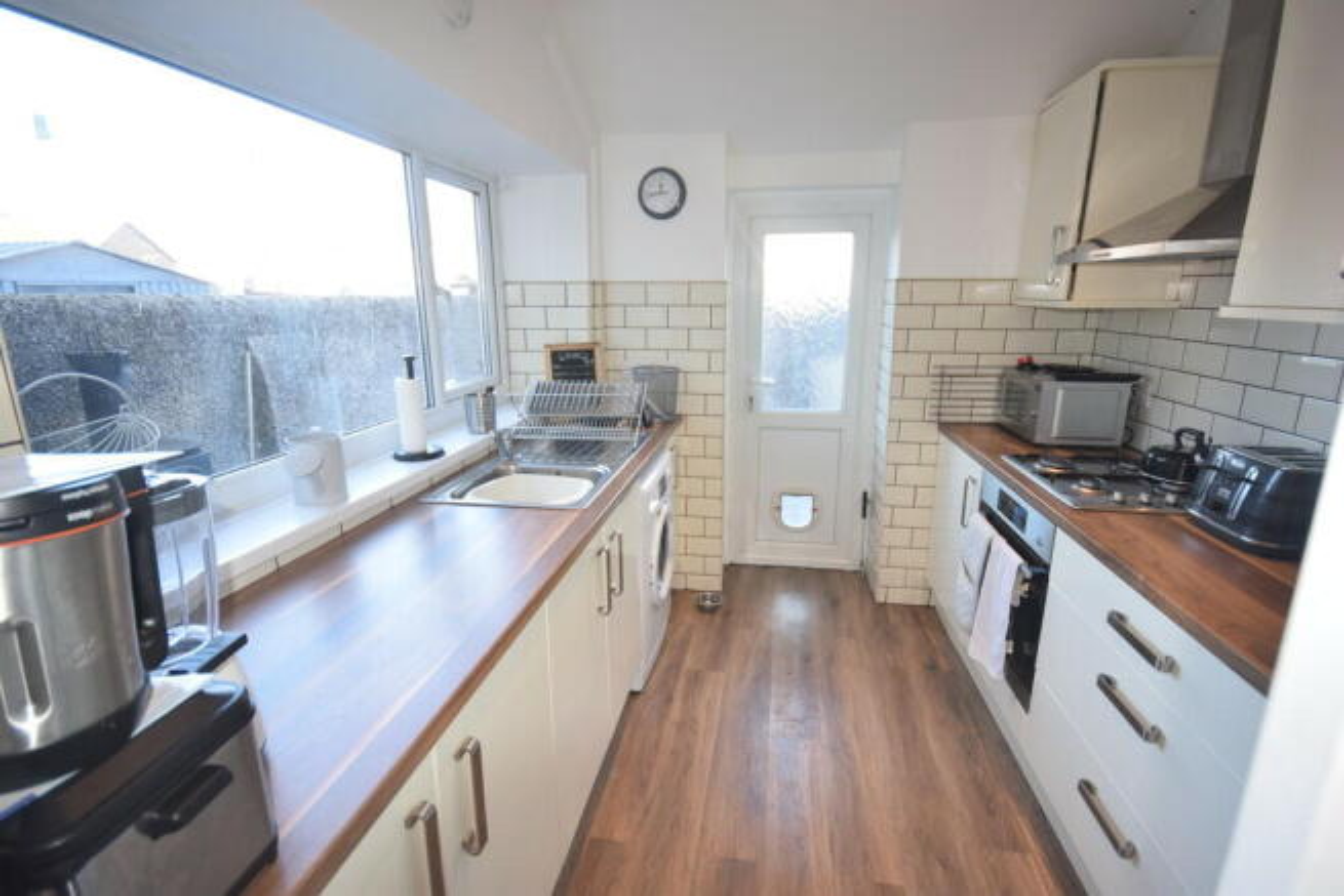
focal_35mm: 16
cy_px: 448
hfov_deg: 95.0
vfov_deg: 72.1
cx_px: 672
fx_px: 616
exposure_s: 1/125
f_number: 5.6
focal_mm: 11
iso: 800
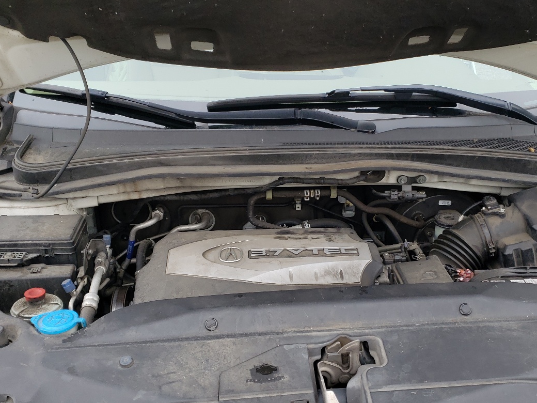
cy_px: 210
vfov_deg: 36.0
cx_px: 319
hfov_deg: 46.6
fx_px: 621
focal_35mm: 40
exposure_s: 1/357
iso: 50
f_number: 1.5
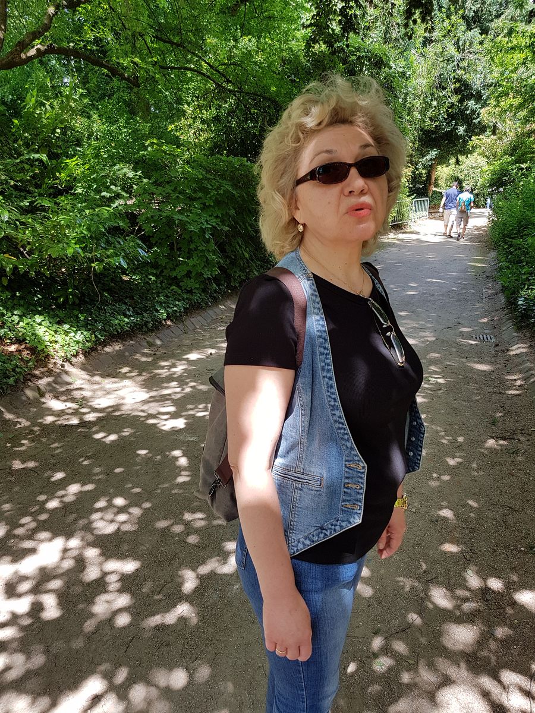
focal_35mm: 26
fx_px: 536
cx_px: 268
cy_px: 356
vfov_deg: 67.3
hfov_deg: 53.1
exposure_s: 1/323
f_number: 1.7
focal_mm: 4.2
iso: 50
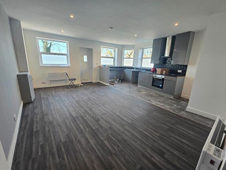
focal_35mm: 13
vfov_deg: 89.9
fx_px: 85
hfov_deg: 106.2
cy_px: 85
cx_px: 113
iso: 64
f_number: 2.2
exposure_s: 1/50
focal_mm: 2.2
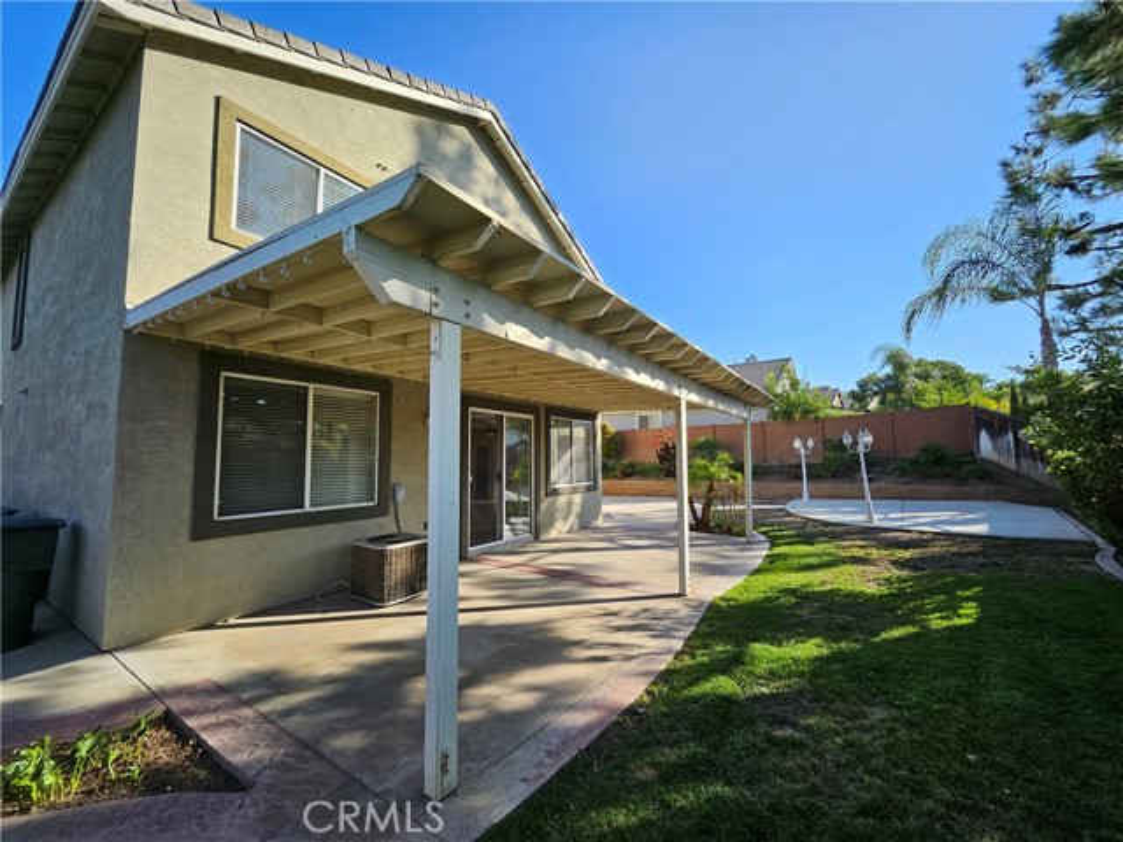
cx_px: 562
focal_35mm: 13
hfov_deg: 106.2
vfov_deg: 89.9
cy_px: 421
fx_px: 422
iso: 32
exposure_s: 1/566
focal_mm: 1.74
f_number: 2.2
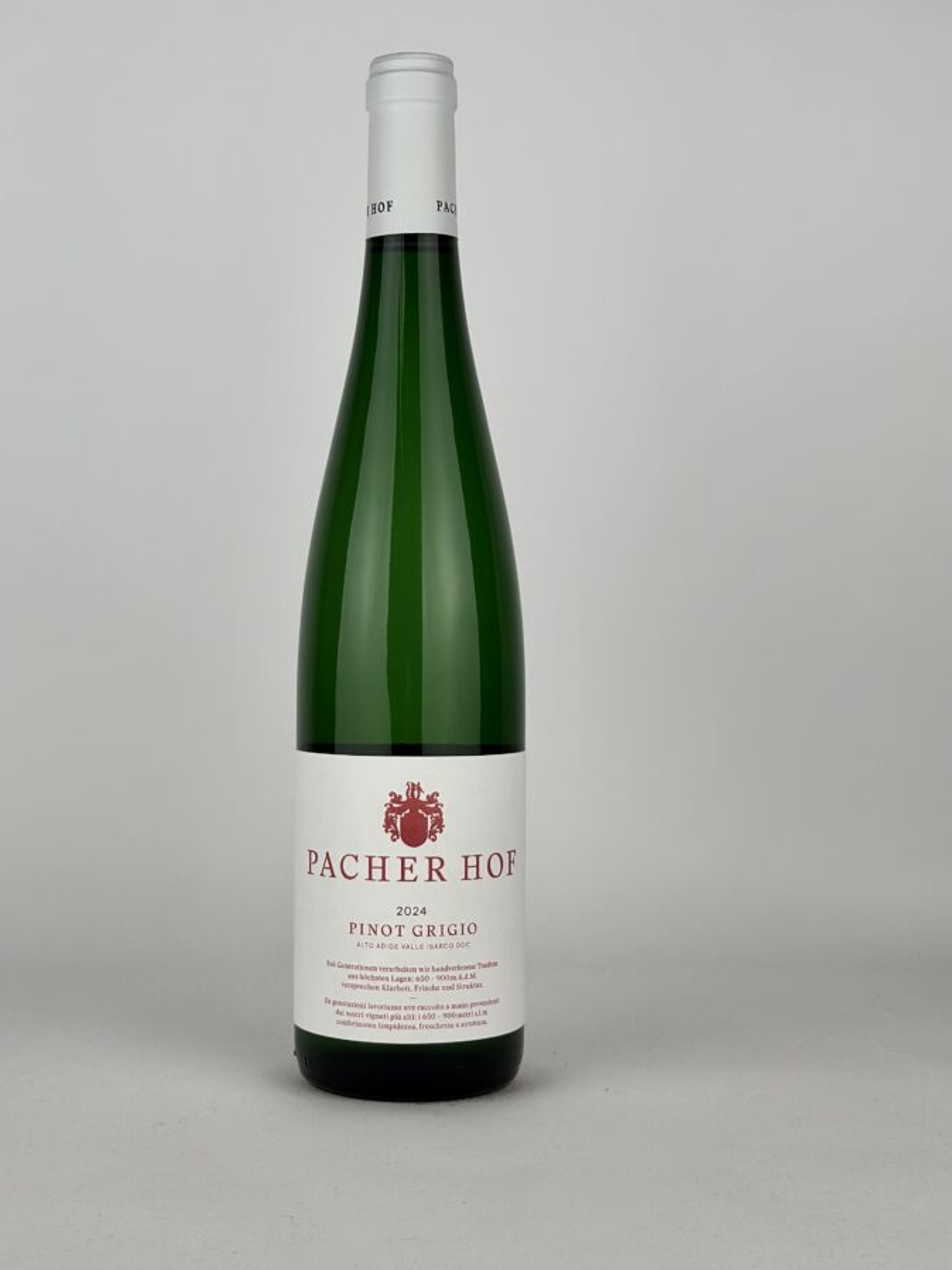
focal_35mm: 57
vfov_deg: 33.8
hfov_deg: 25.6
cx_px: 388
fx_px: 2091
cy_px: 584
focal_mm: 6.86
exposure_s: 1/911
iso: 80
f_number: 1.78
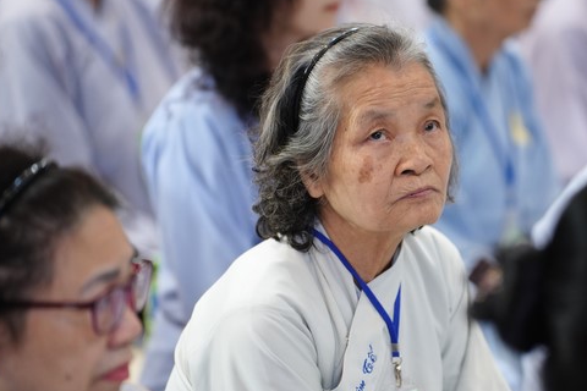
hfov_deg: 10.1
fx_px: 3310
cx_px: 383
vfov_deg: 6.8
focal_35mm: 203
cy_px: 234
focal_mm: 150
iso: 2000
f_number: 2.8
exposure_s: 1/100
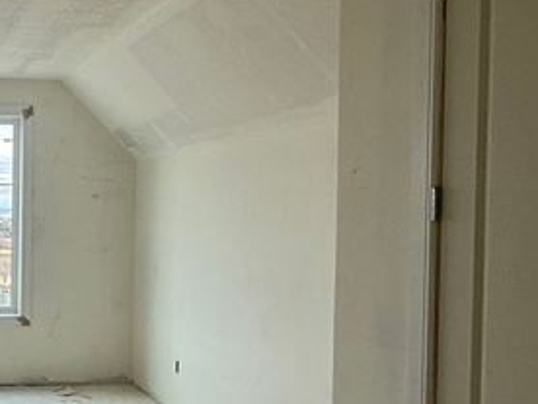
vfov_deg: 28.0
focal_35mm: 52
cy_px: 236
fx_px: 808
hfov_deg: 32.9
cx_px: -33
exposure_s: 1/99
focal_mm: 2.22
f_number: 2.2
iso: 64
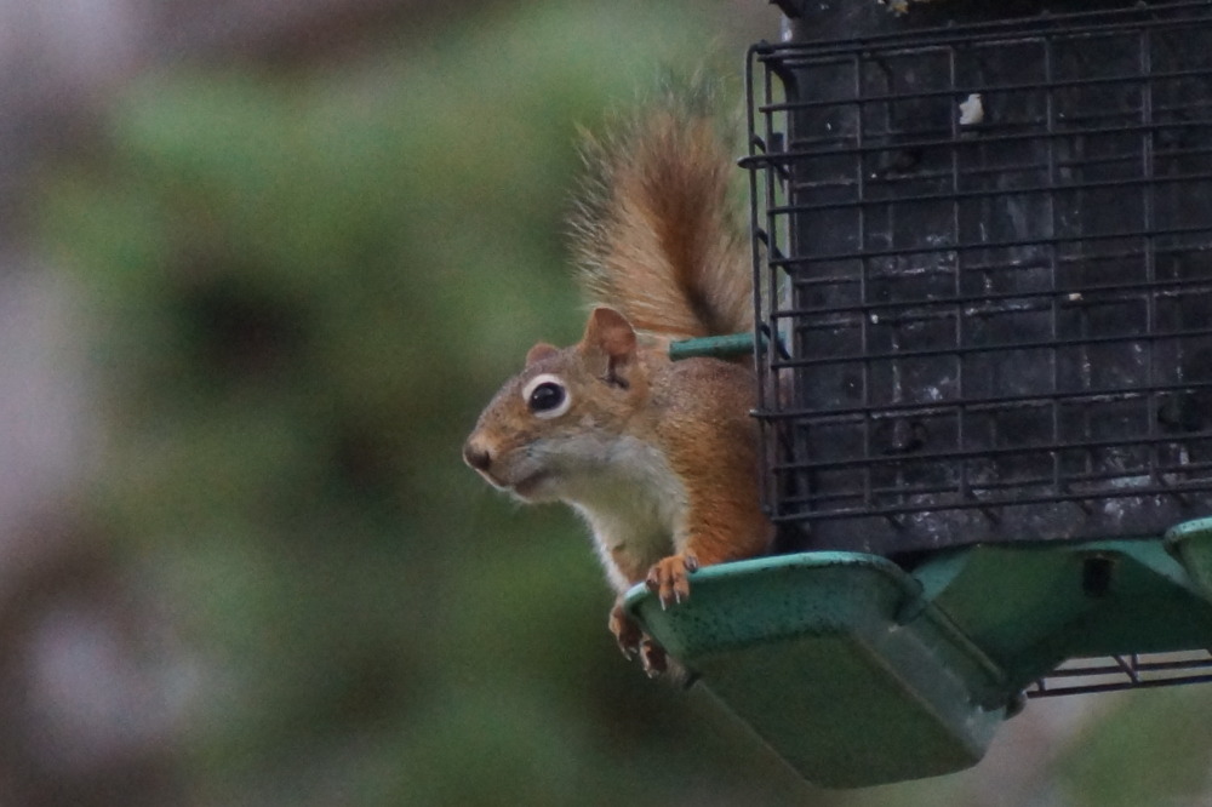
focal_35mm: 375
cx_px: 606
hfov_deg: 5.5
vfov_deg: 3.7
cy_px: 404
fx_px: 12620
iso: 1600
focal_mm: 250
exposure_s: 1/30
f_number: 6.3
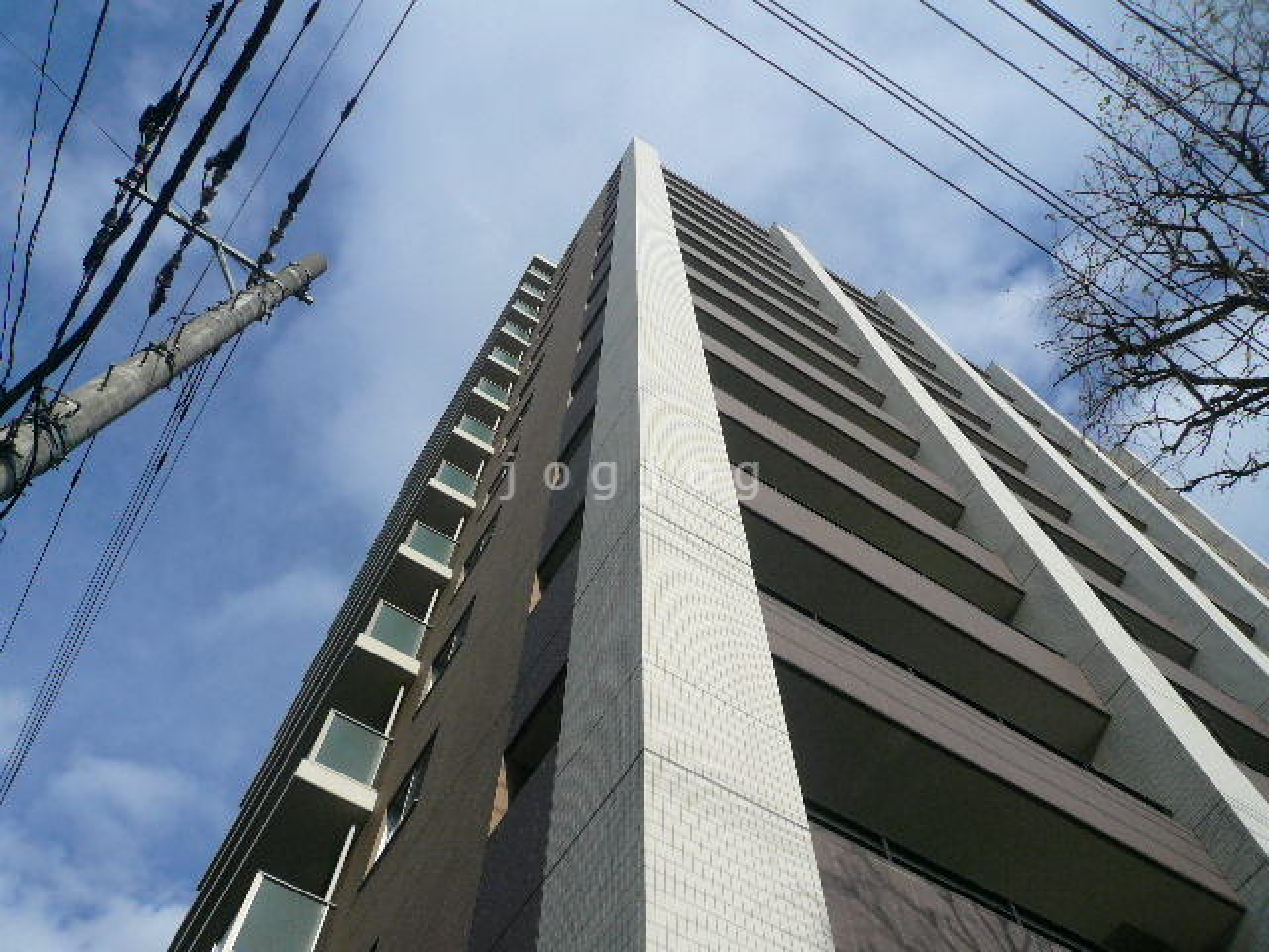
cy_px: 476
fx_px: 1026
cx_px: 634
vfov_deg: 49.7
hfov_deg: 63.4
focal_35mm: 28
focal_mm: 4.6
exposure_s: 1/320
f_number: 8
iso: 100
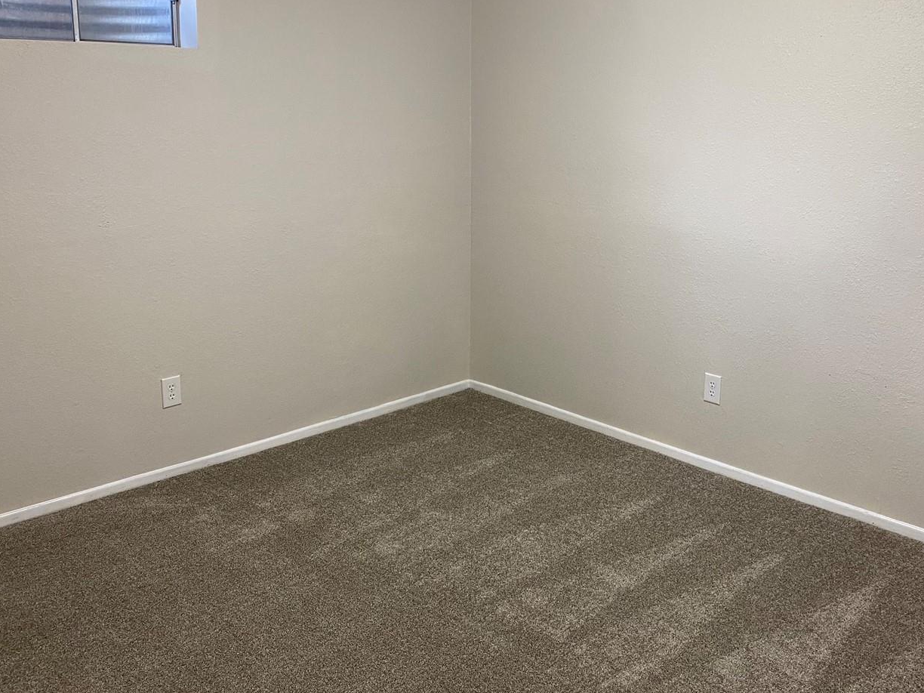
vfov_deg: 41.8
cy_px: 316
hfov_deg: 53.8
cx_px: 516
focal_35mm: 34
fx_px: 908
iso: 160
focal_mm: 4.25
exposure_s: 1/60
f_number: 1.8
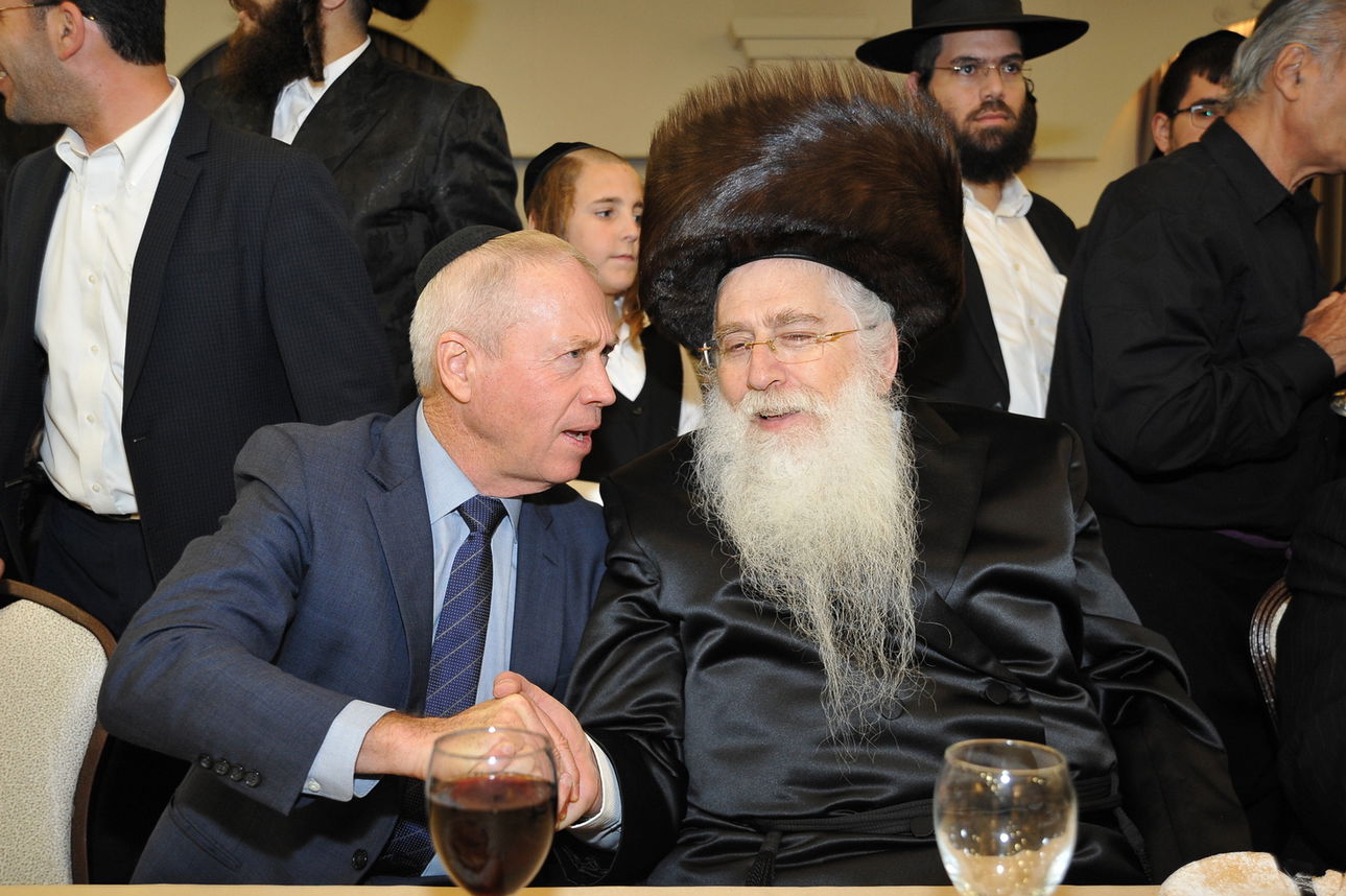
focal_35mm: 38
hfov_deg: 50.7
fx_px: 1420
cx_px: 622
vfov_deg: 35.0
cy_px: 461
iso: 1600
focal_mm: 35
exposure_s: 1/100
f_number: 4
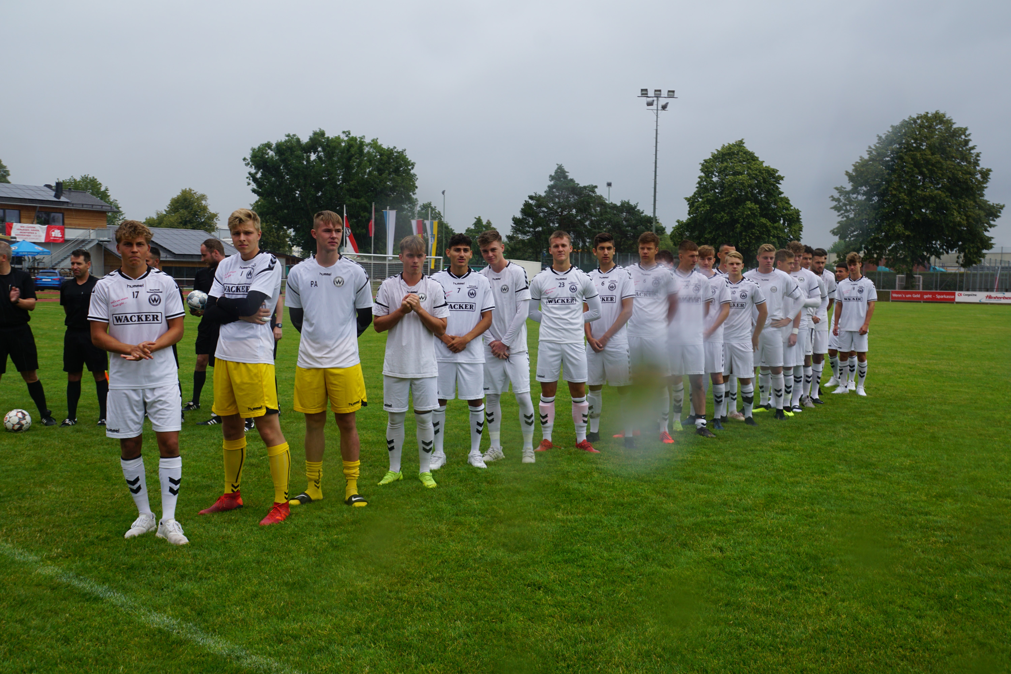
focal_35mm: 33
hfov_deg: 57.2
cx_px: 506
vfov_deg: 40.0
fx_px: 927
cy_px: 337
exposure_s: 1/100
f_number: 7.1
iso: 100
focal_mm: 22
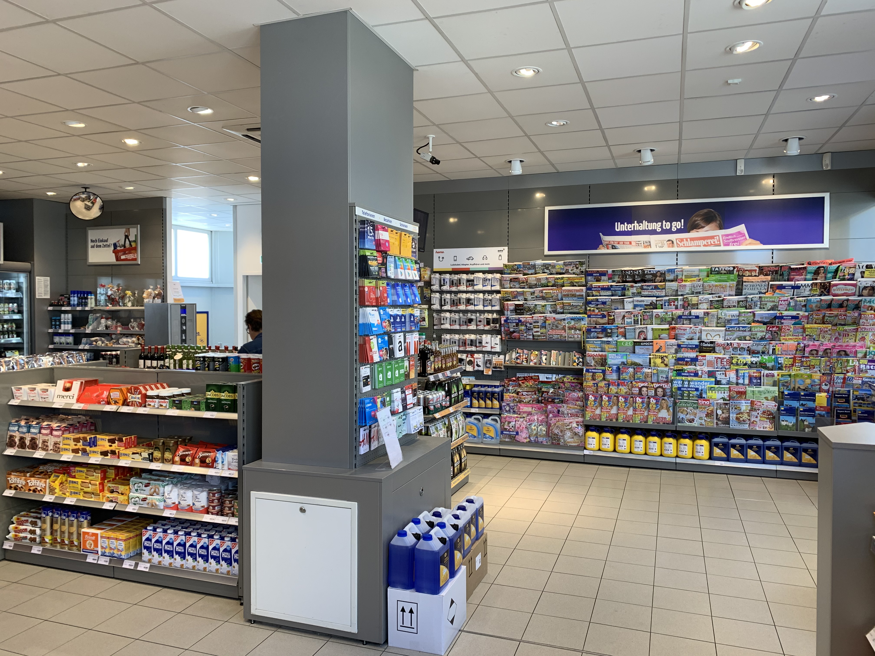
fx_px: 657
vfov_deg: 53.1
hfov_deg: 67.3
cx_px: 438
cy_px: 328
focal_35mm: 26
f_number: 1.8
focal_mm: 4.25
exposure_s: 1/100
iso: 50
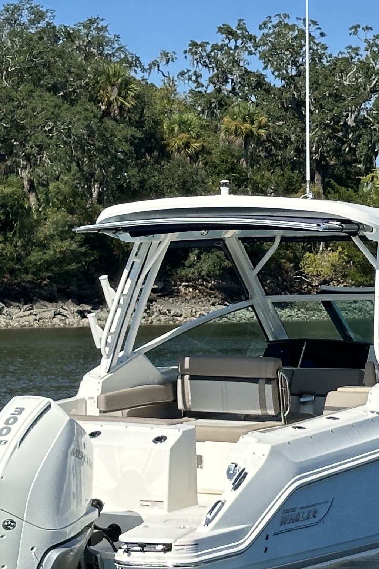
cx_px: 292
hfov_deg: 10.4
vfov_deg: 15.6
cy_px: 217
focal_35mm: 131
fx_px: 2069
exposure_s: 1/2732
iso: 64
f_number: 1.78
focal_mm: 6.86
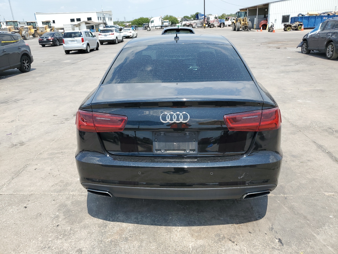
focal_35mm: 26
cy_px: 127
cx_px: 169
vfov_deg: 53.1
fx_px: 254
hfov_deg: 67.3
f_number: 1.5
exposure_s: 1/2500
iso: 50
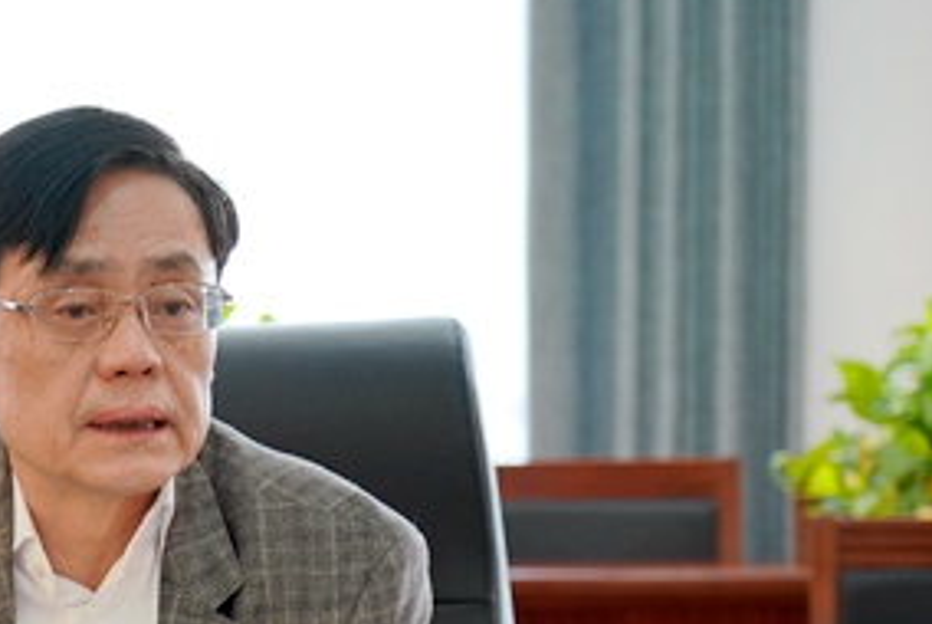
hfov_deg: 11.7
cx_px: 7
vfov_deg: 7.9
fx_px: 4483
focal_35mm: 173
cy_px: 529
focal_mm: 82
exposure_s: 1/160
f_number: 4
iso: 2500
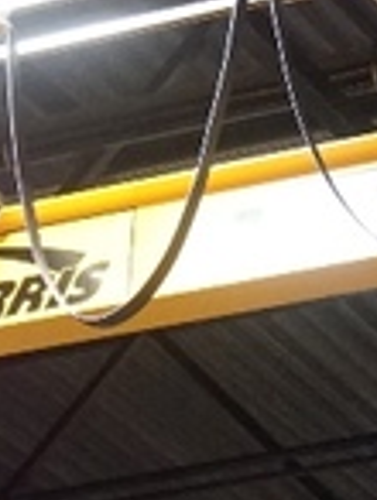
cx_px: 459
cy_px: 473
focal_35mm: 220
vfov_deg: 8.9
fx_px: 3191
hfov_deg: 6.7
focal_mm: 31
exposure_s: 1/50
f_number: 5
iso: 3200
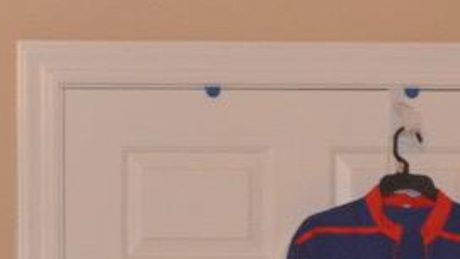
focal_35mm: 214
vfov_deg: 5.6
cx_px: -138
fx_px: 2611
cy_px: 445
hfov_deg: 9.9
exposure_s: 1/60
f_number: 3.5
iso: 800
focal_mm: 18
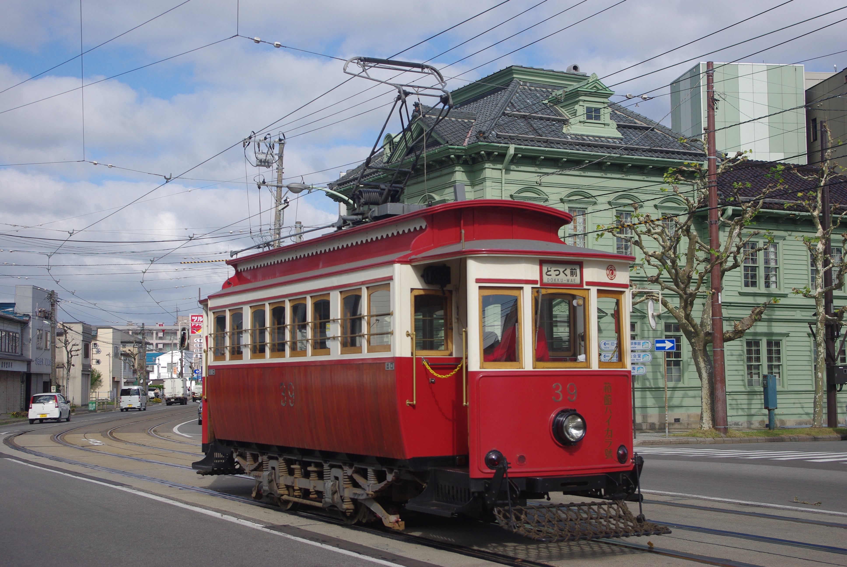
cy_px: 284
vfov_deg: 26.1
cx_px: 424
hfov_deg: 38.1
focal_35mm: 52
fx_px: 1225
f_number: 5.6
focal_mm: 35
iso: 200
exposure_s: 1/1000
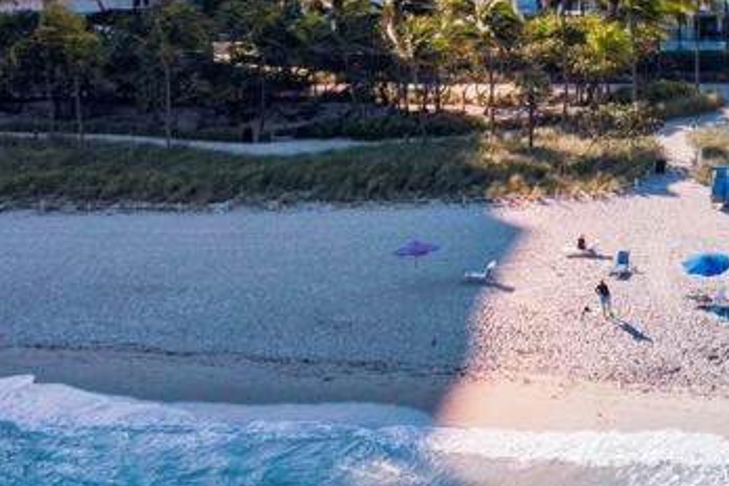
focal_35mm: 87
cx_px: 1028
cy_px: -153
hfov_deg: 20.6
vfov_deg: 15.0
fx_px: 1762
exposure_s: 1/240
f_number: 10
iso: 100
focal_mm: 10.26
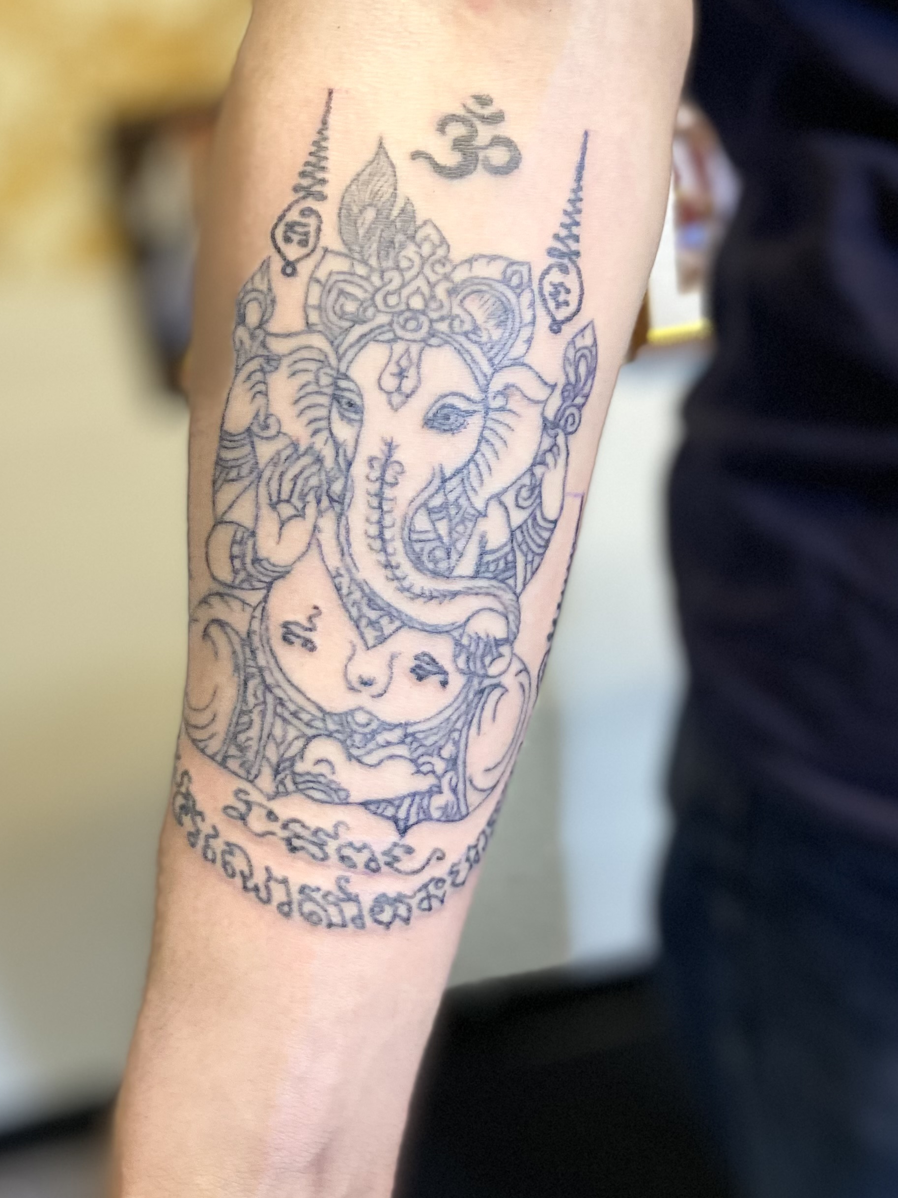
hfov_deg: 33.5
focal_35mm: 43
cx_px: 358
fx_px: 1488
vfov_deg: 43.6
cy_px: 480
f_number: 1.8
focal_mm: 4.25
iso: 500
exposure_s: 1/60
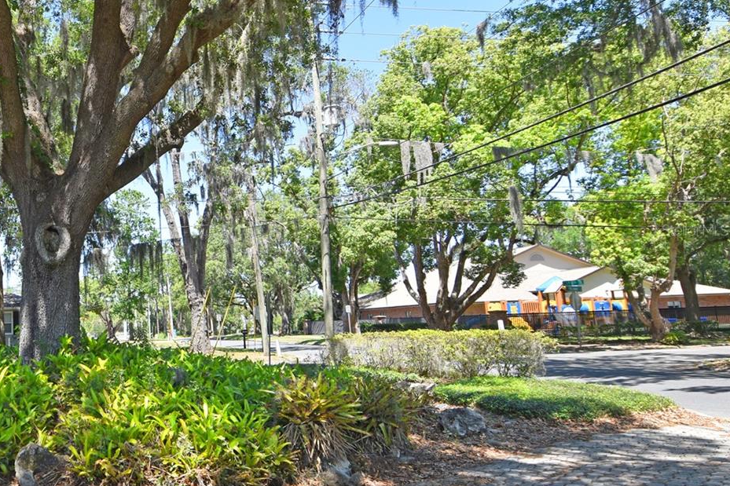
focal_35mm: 31
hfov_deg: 54.2
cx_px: 103
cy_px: 230
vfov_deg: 42.3
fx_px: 628
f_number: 6.3
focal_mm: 12
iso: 100
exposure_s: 1/160
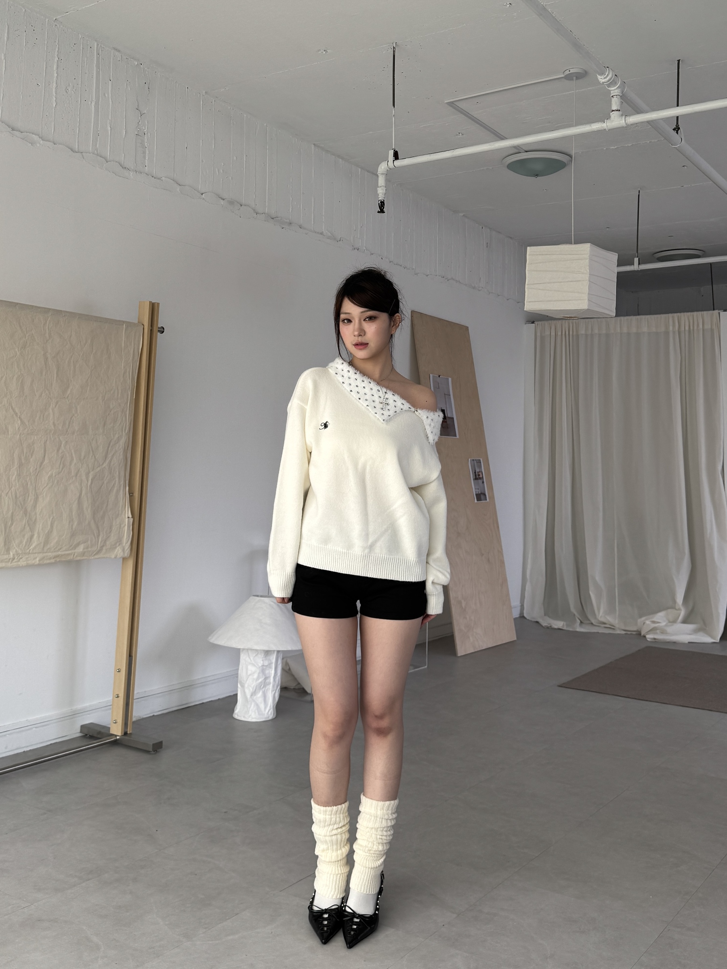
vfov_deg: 71.6
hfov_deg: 56.8
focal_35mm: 24
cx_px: 364
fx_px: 672
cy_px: 484
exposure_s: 1/232
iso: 64
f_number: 1.78
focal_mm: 6.76
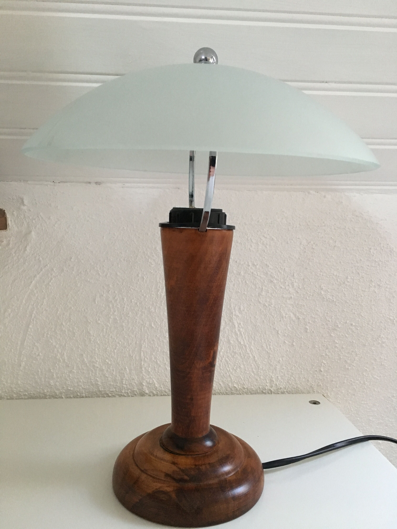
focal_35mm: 29
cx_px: 198
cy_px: 264
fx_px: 443
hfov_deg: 48.2
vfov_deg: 61.7
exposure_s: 1/17
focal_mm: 4.15
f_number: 2.2
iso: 200
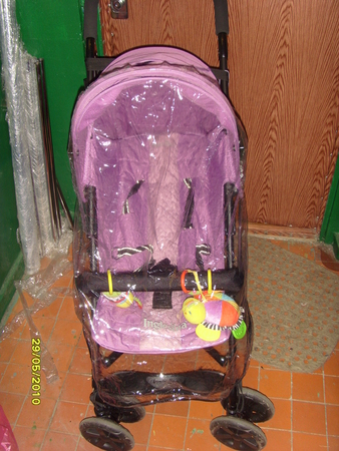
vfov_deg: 51.3
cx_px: 170
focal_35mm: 36
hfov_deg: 39.7
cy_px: 226
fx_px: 470
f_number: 3.5
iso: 100
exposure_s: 1/45
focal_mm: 6
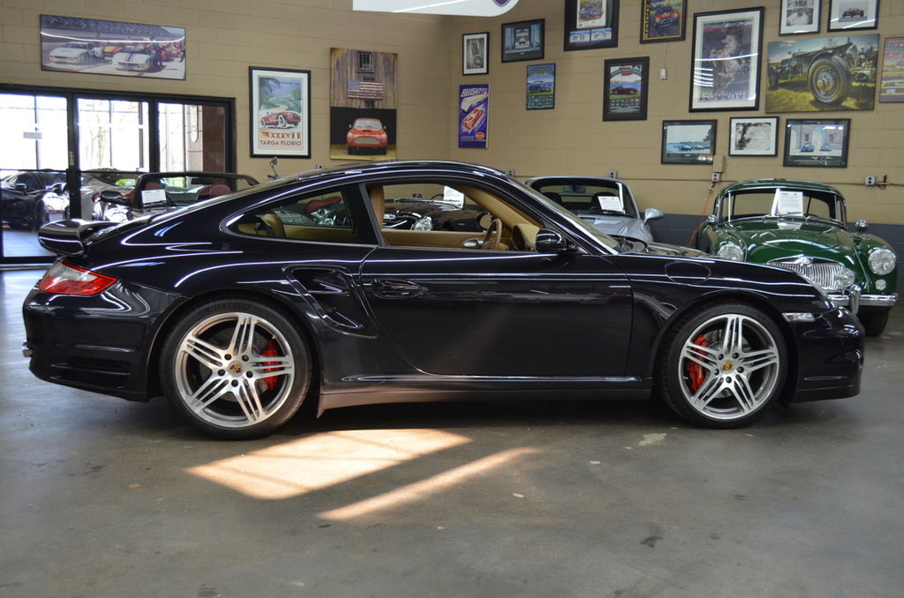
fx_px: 902
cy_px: 299
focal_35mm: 36
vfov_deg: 36.7
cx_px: 452
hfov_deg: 53.2
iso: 560
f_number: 4
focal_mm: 24
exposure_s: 1/60
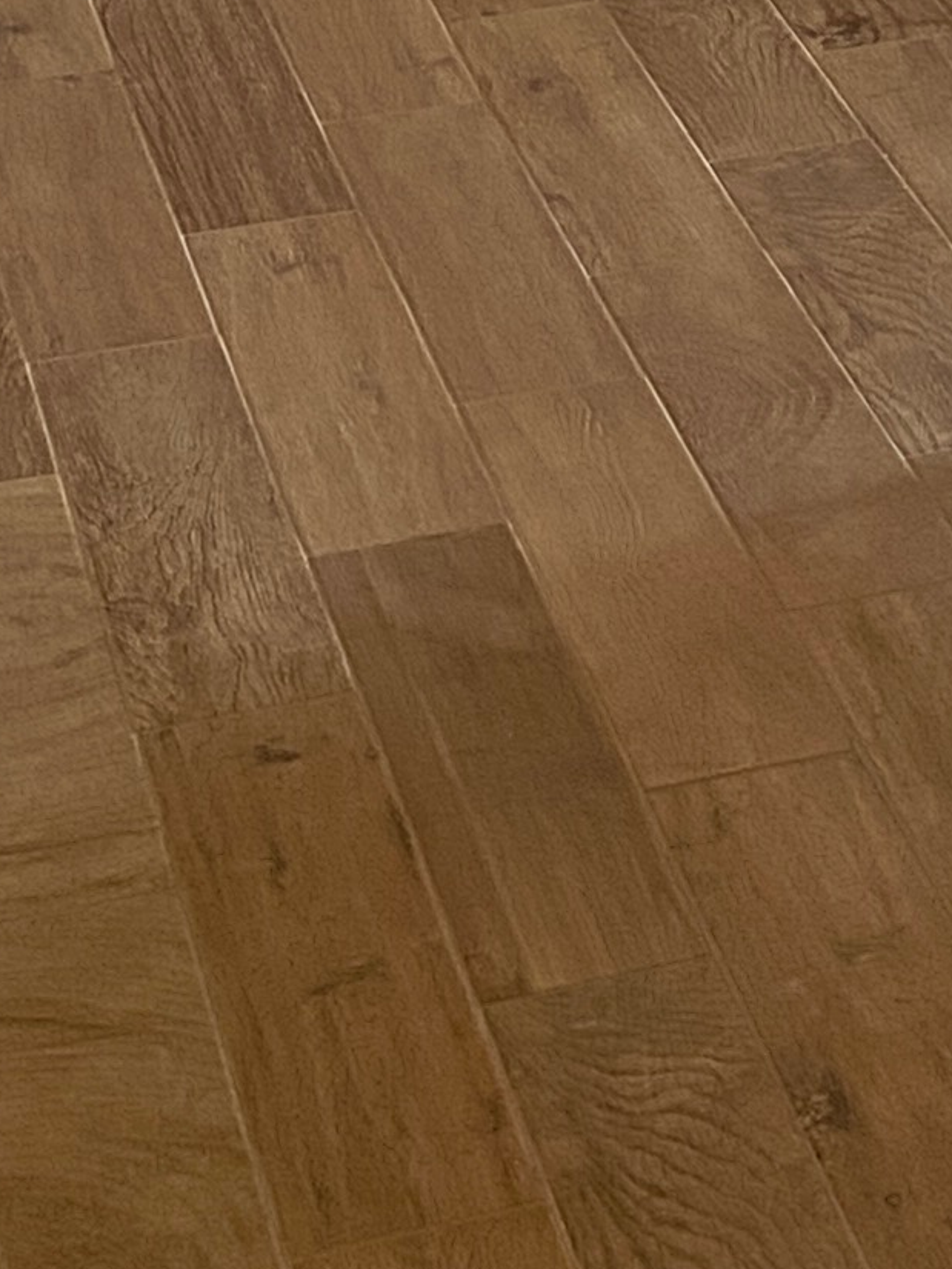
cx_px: 1293
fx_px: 4656
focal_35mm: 127
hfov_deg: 11.3
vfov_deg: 13.5
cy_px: -1181
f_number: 1.8
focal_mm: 4.25
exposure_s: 1/60
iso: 100
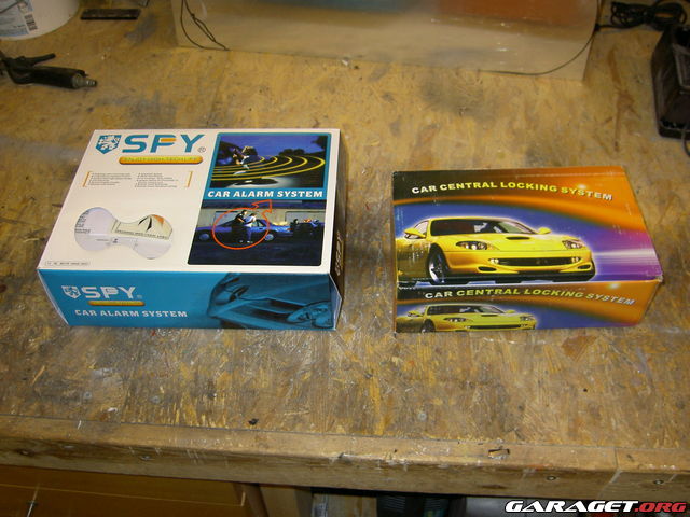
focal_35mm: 34
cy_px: 258
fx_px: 678
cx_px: 345
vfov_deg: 41.8
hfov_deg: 54.0
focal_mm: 5.6
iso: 100
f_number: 2.8
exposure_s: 1/60
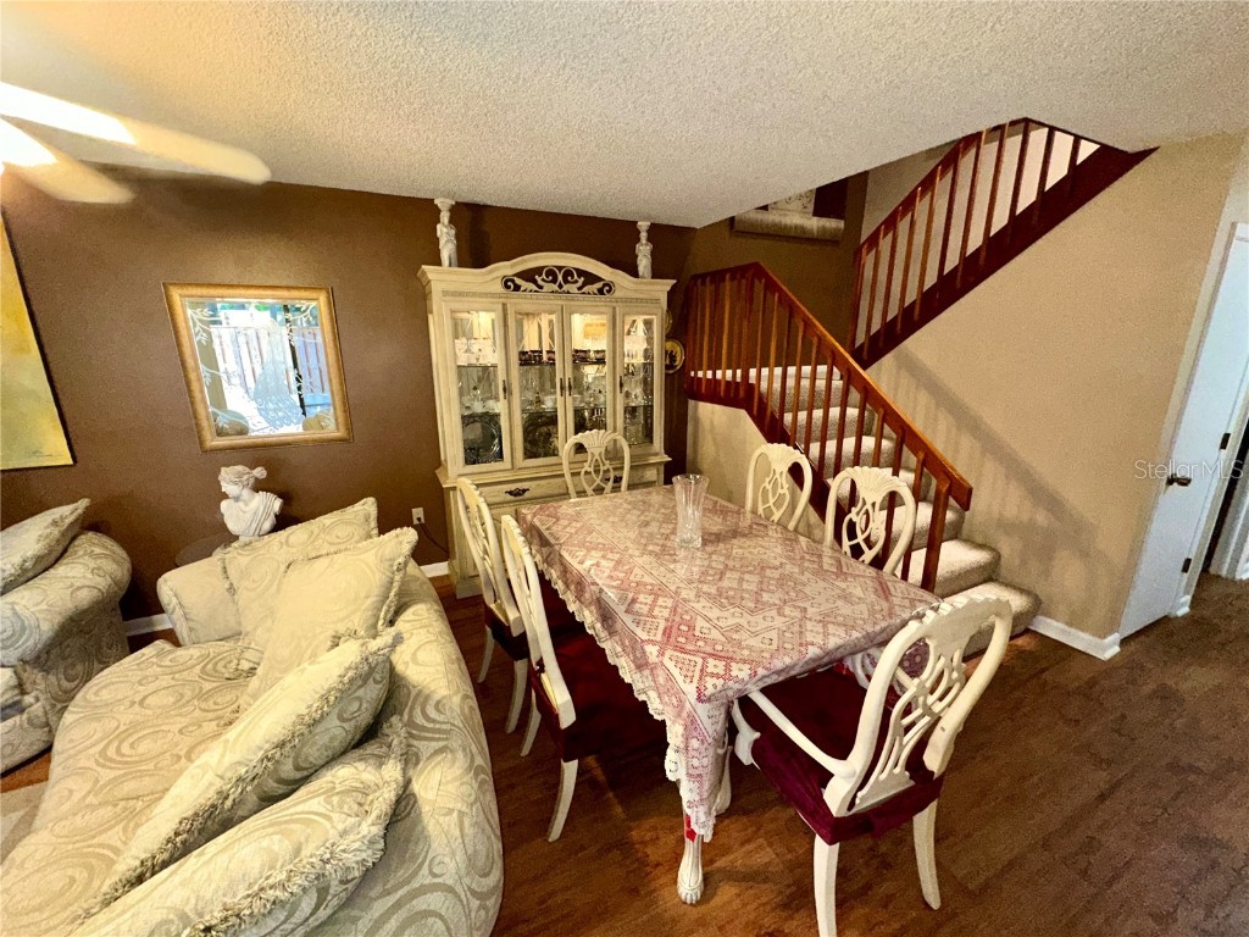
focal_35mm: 14
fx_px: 505
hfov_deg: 102.1
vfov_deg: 85.7
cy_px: 468
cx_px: 624
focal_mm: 2.22
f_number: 2.2
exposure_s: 1/60
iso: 400
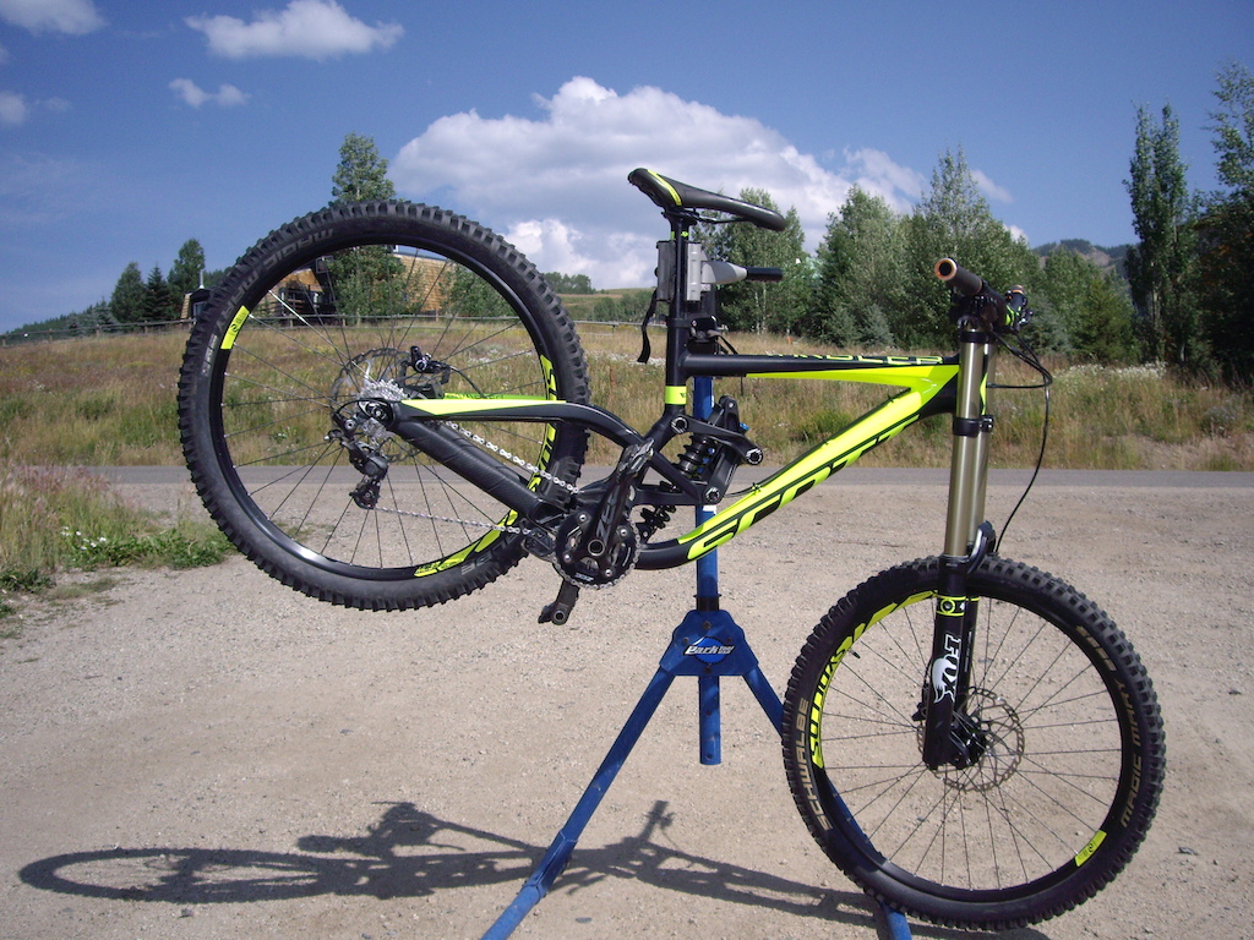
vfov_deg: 37.7
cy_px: 470
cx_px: 627
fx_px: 1377
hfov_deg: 49.0
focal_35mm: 38
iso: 100
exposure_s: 1/1000
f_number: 4.3
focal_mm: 6.2
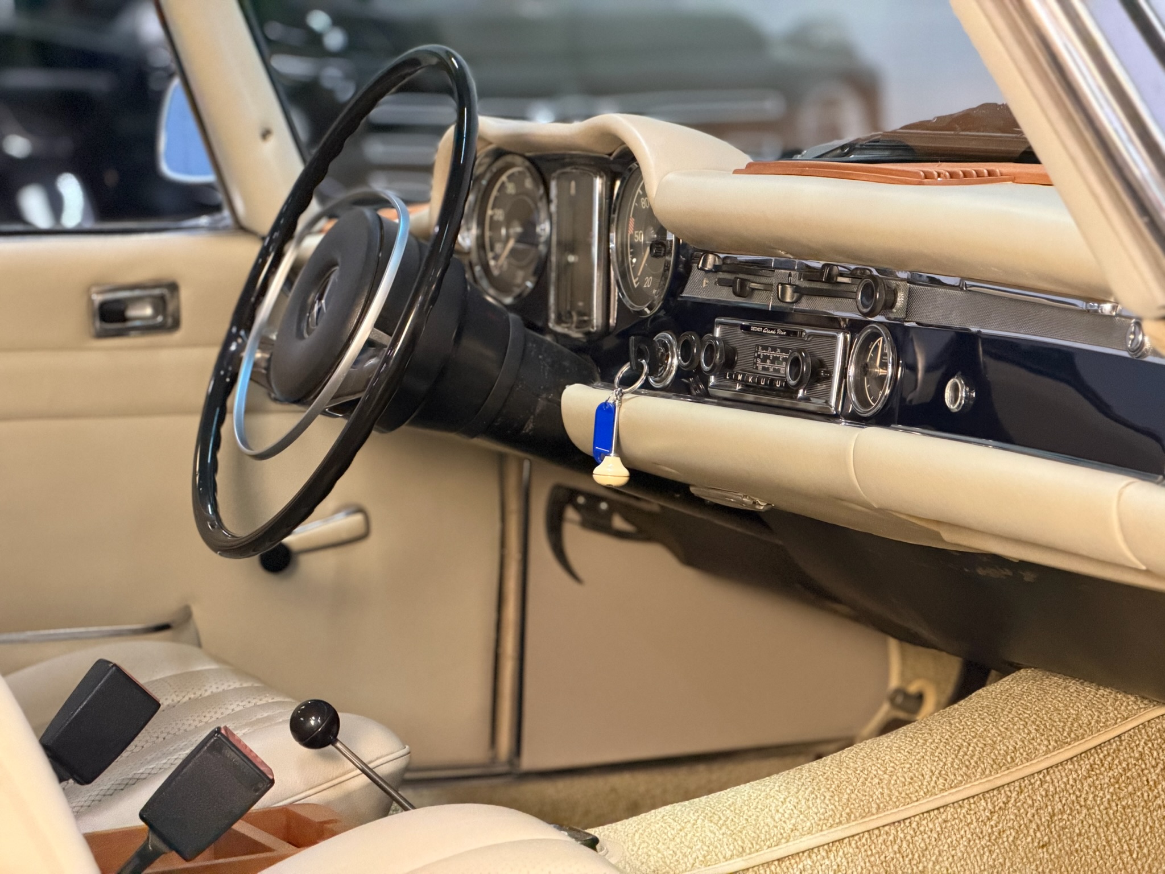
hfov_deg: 19.6
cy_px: 437
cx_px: 582
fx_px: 3365
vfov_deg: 14.8
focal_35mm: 100
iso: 1000
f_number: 2.8
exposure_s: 1/33
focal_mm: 16.89
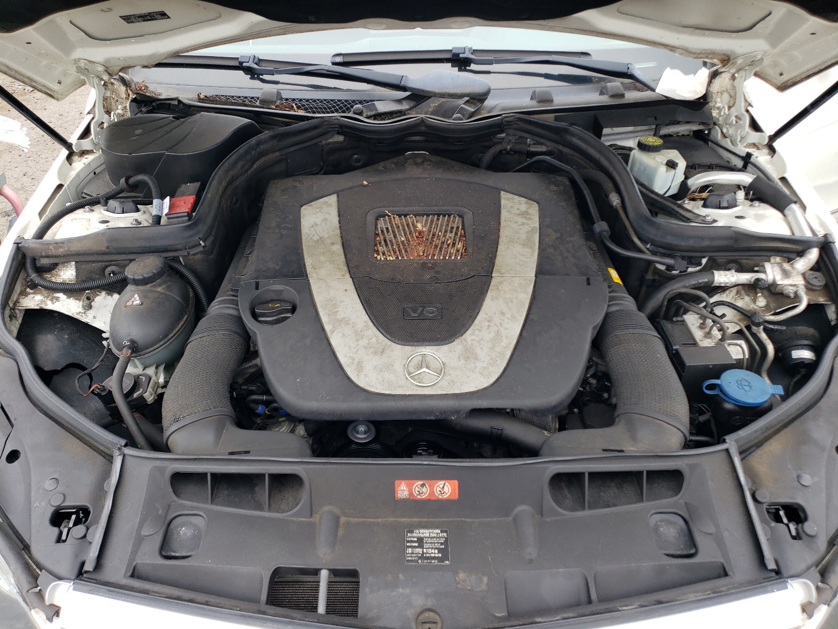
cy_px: 314
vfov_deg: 53.1
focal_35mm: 26
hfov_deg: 67.3
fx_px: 629
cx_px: 419
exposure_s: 1/244
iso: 50
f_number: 1.5
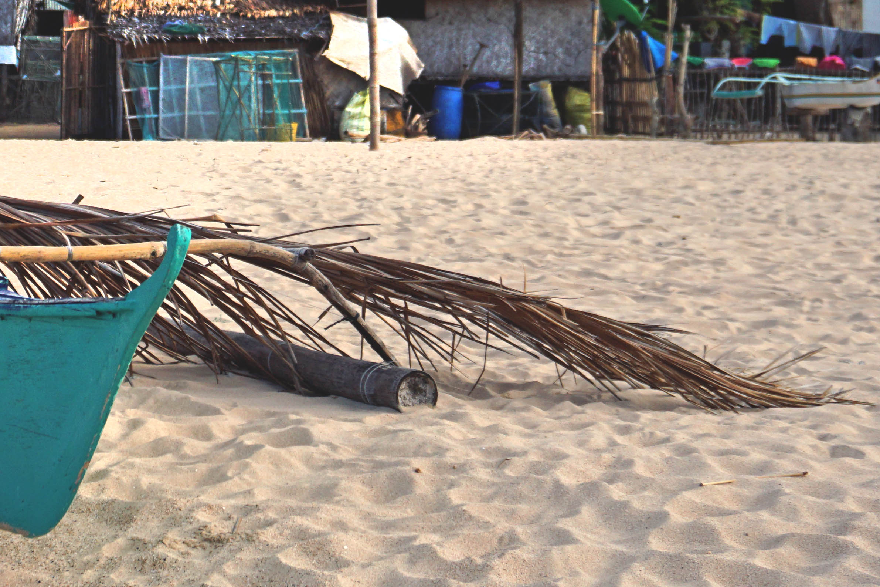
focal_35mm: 85
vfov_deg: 15.8
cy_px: 38
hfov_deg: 23.2
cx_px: 67
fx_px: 2083
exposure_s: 1/400
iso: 160
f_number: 4
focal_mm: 23
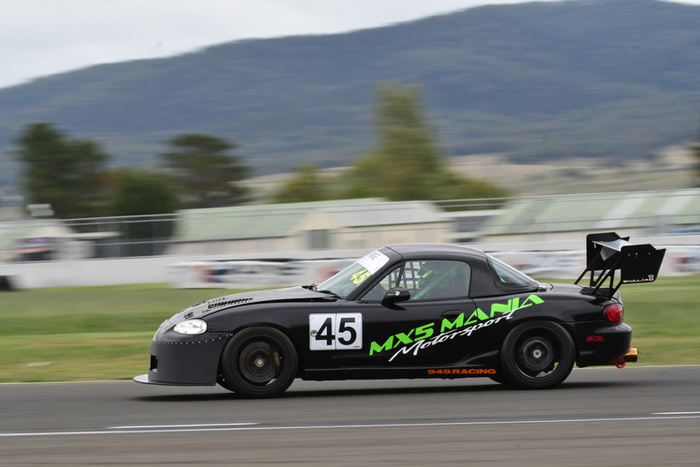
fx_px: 5895
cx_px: 348
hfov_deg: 6.8
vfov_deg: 4.5
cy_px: 235
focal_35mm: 303
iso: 320
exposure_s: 1/200
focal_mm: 200
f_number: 13
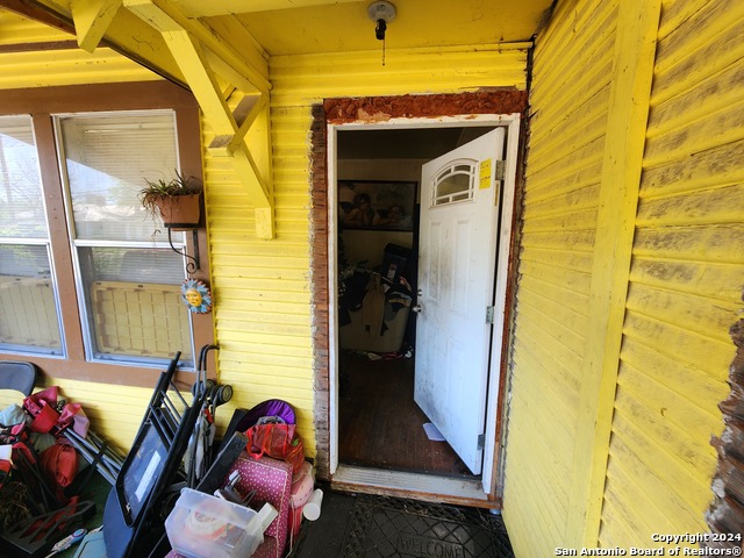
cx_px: 372
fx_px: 279
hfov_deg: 106.2
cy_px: 279
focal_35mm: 13
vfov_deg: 89.9
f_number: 2.2
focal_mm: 2.2
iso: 64
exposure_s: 1/60
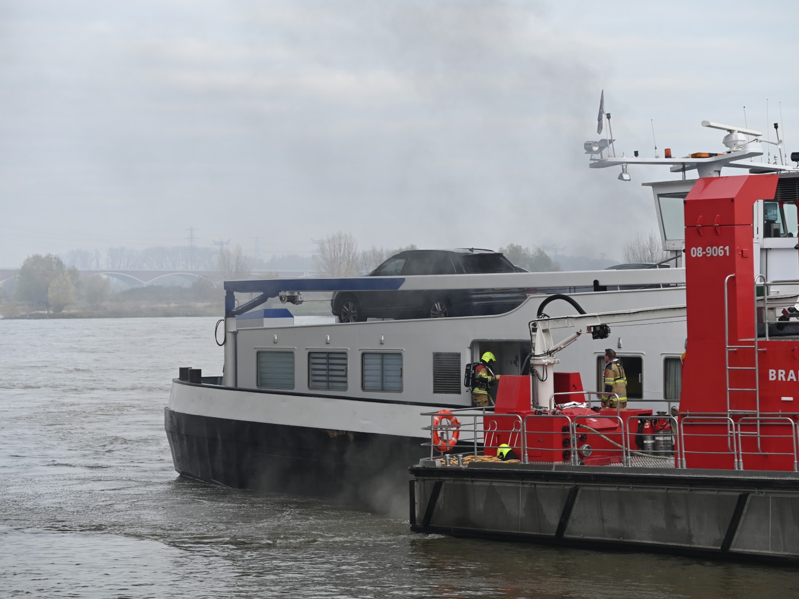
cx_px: 411
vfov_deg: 12.1
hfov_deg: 16.1
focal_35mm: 122
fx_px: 2816
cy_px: 301
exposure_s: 1/250
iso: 200
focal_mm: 112
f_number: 4
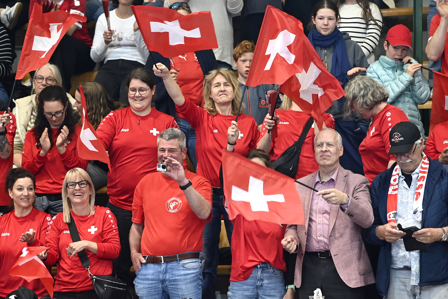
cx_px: 224
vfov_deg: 7.2
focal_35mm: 190
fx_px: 2364
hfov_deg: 10.8
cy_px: 150
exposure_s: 1/320
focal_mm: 190
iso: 2500
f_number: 3.5
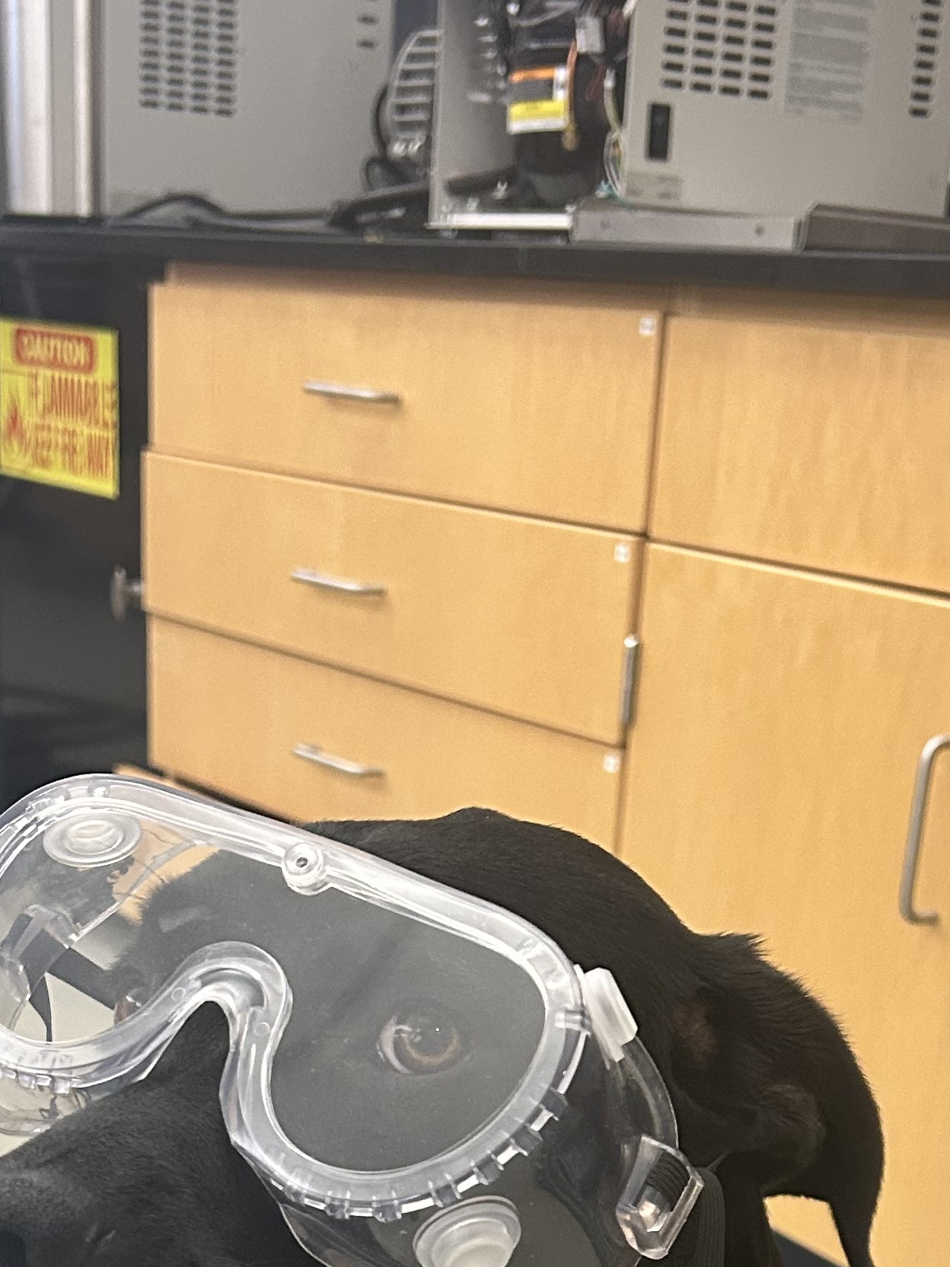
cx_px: 458
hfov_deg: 23.3
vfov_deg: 28.3
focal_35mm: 63
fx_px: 2305
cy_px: 1353
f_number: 1.5
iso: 250
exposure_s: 1/60
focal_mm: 5.7
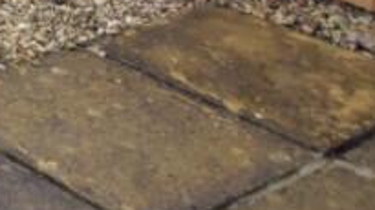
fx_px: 1093
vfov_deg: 9.5
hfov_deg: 14.8
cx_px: -435
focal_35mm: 110
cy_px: -339
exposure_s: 1/80
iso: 100
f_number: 4.5
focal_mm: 14
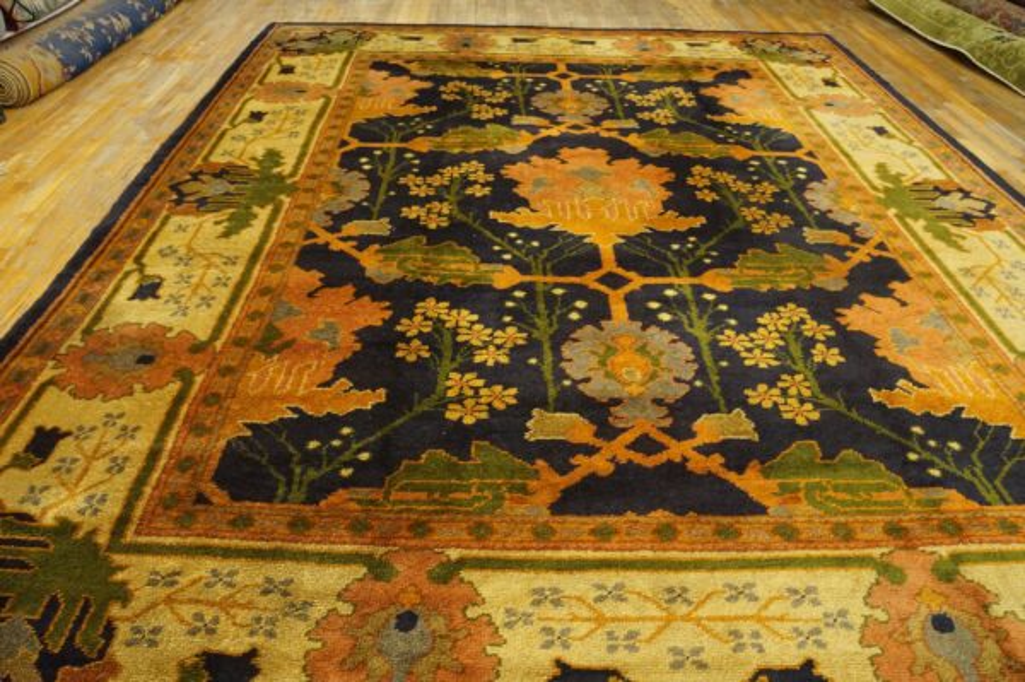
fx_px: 768
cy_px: 341
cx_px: 512
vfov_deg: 47.9
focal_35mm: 27
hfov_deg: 67.4
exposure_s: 1/160
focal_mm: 18
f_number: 3.5
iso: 3200
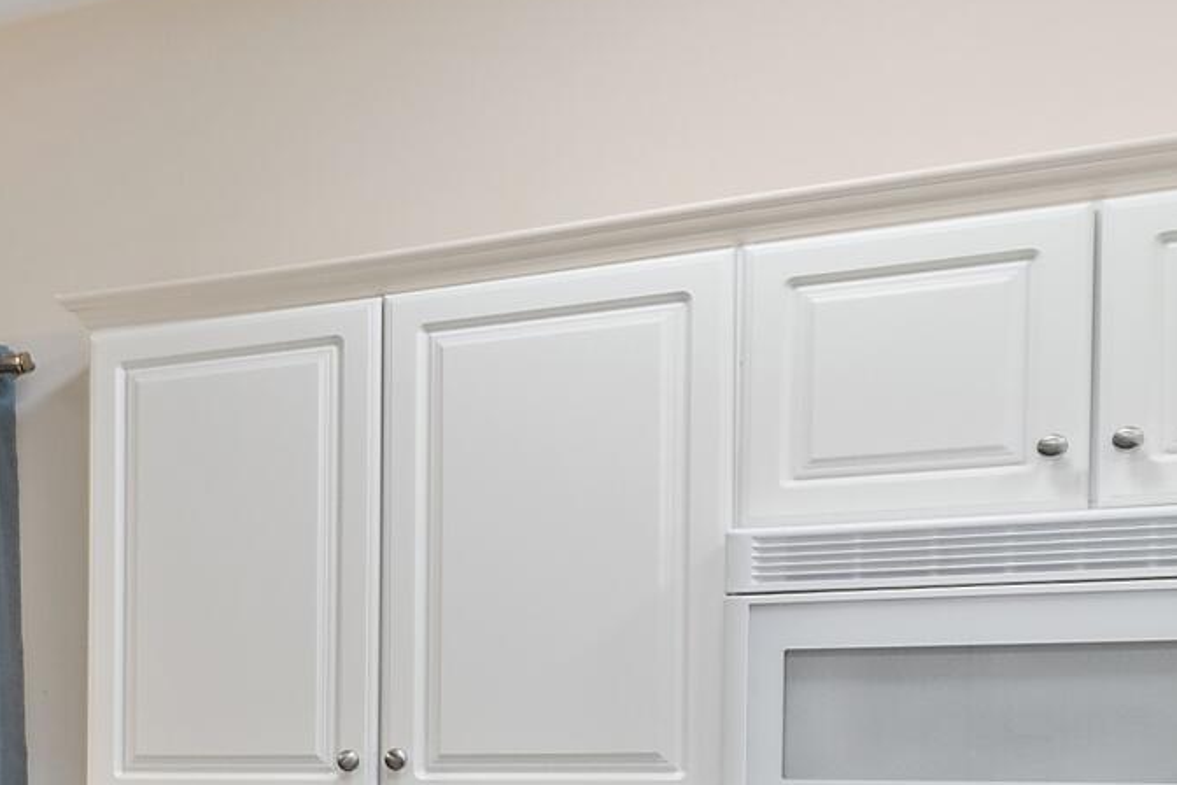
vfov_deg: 19.6
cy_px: 831
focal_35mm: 67
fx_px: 2190
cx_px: -573
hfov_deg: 24.0
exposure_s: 1/8
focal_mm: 10
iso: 100
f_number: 4.5
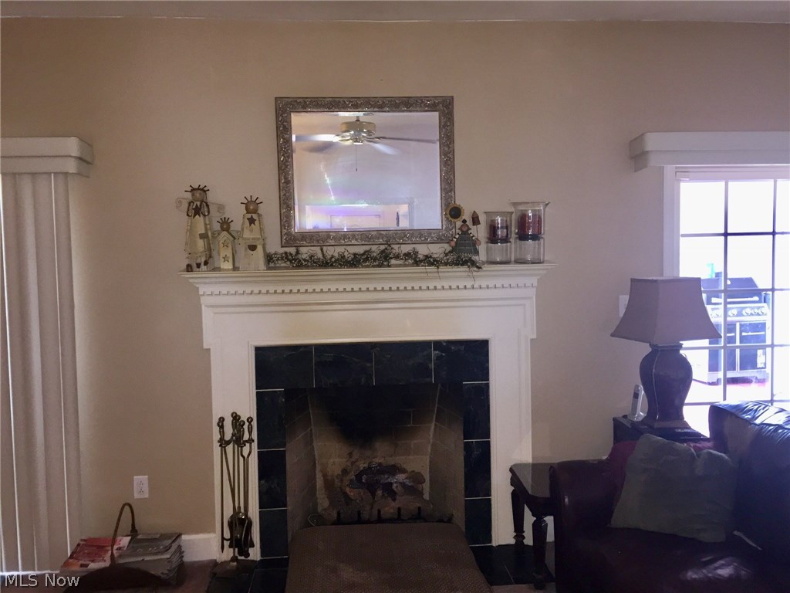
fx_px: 662
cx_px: 395
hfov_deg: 61.7
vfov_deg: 48.2
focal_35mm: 29
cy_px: 296
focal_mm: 4.15
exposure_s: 1/16
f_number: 2.2
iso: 125
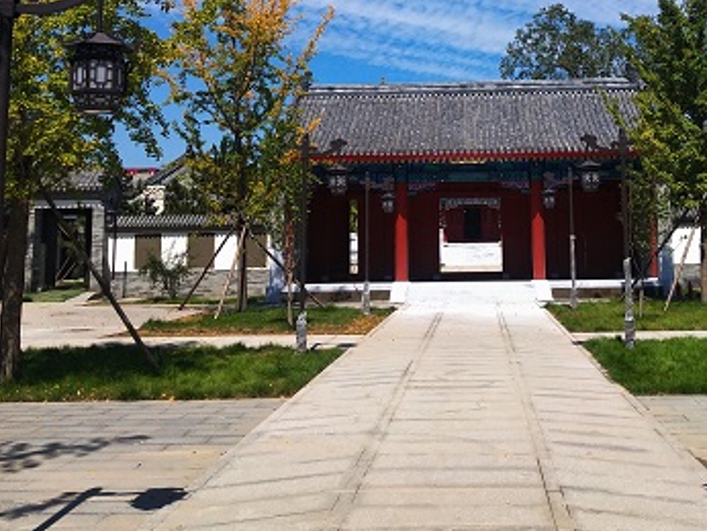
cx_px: 447
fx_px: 1063
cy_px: 102
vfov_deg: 27.5
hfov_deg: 36.6
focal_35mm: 52
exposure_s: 1/3333
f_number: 1.8
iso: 50
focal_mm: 3.95
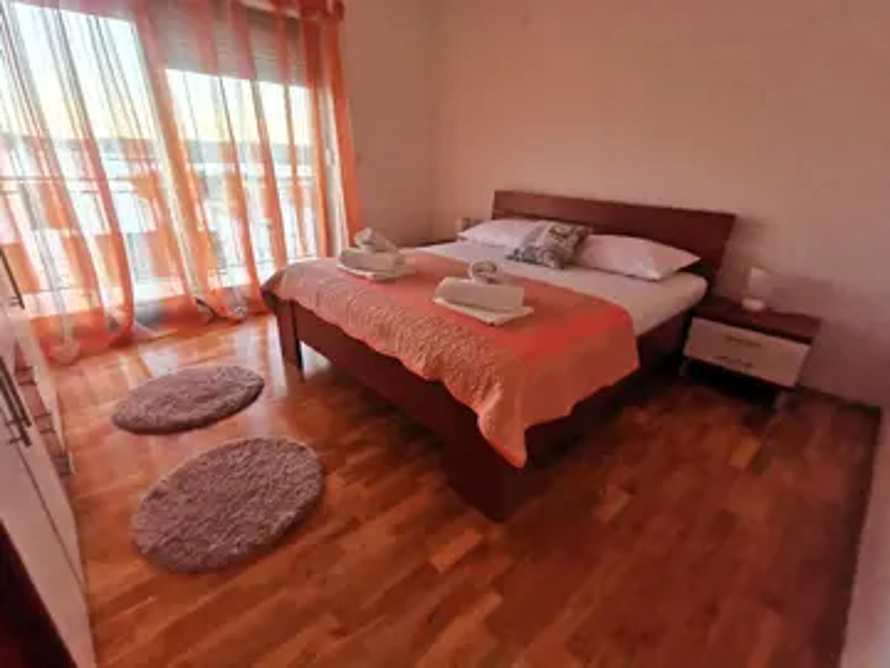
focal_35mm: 16
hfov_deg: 94.5
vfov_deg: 78.1
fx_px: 411
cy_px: 334
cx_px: 445
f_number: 2.2
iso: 320
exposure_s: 1/33.3
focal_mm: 2.35
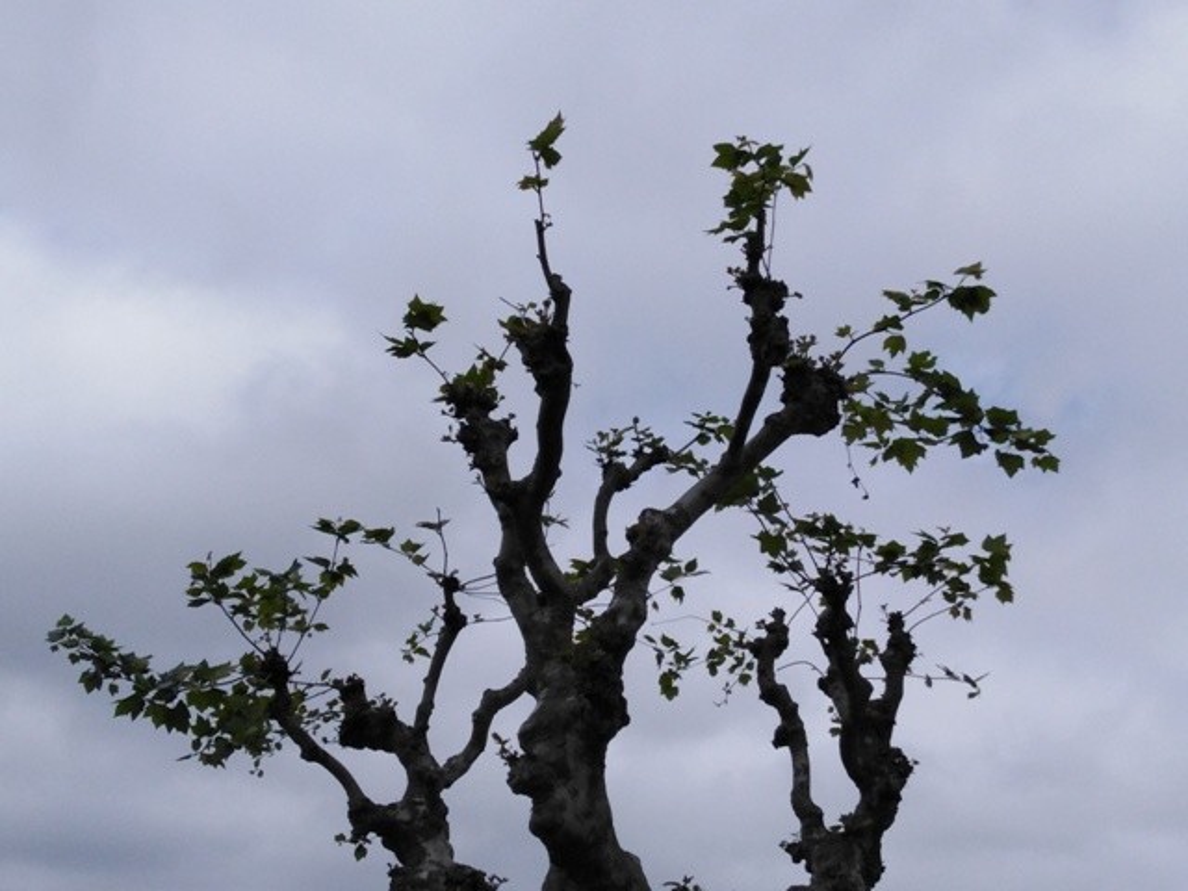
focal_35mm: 26
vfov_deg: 53.1
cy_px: 446
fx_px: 892
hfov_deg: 67.3
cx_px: 594
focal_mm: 3.46
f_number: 2.2
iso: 102
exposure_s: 1/3408
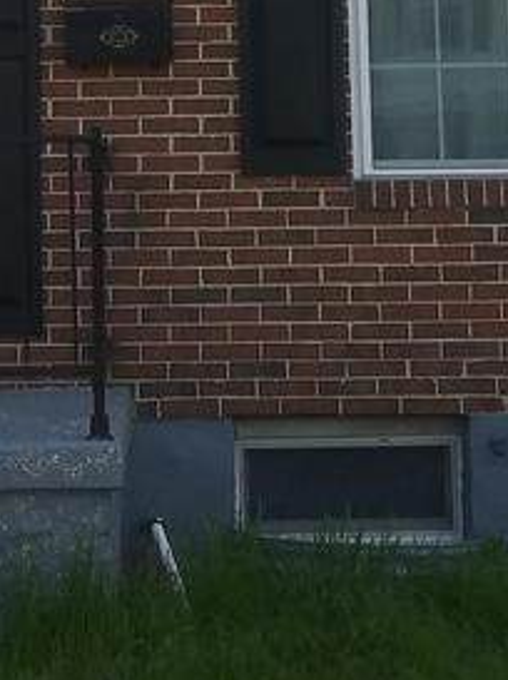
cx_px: 207
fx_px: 2099
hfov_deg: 13.8
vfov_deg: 17.1
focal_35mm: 107
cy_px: -254
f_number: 2.2
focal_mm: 3.7
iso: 50
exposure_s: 1/557
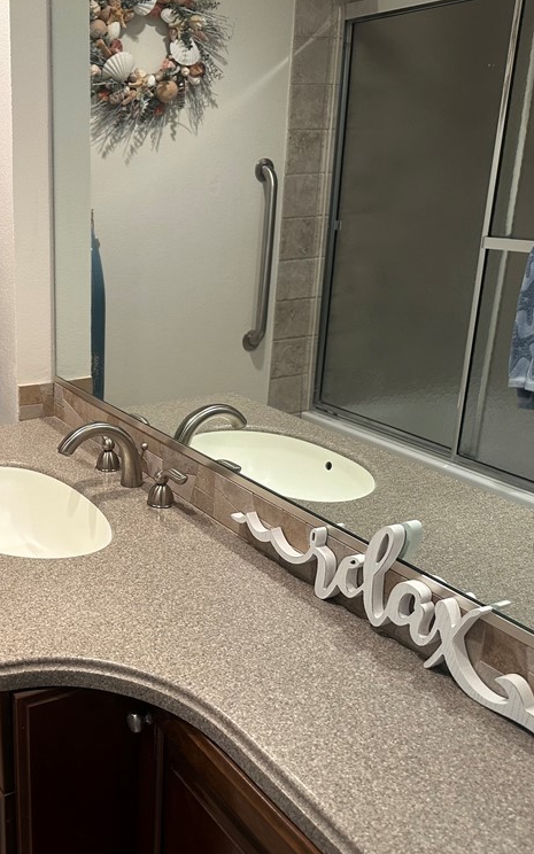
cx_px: 39
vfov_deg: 55.3
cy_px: 432
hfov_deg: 34.0
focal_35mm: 35
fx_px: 815
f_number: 1.78
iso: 200
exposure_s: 1/60
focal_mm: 6.86
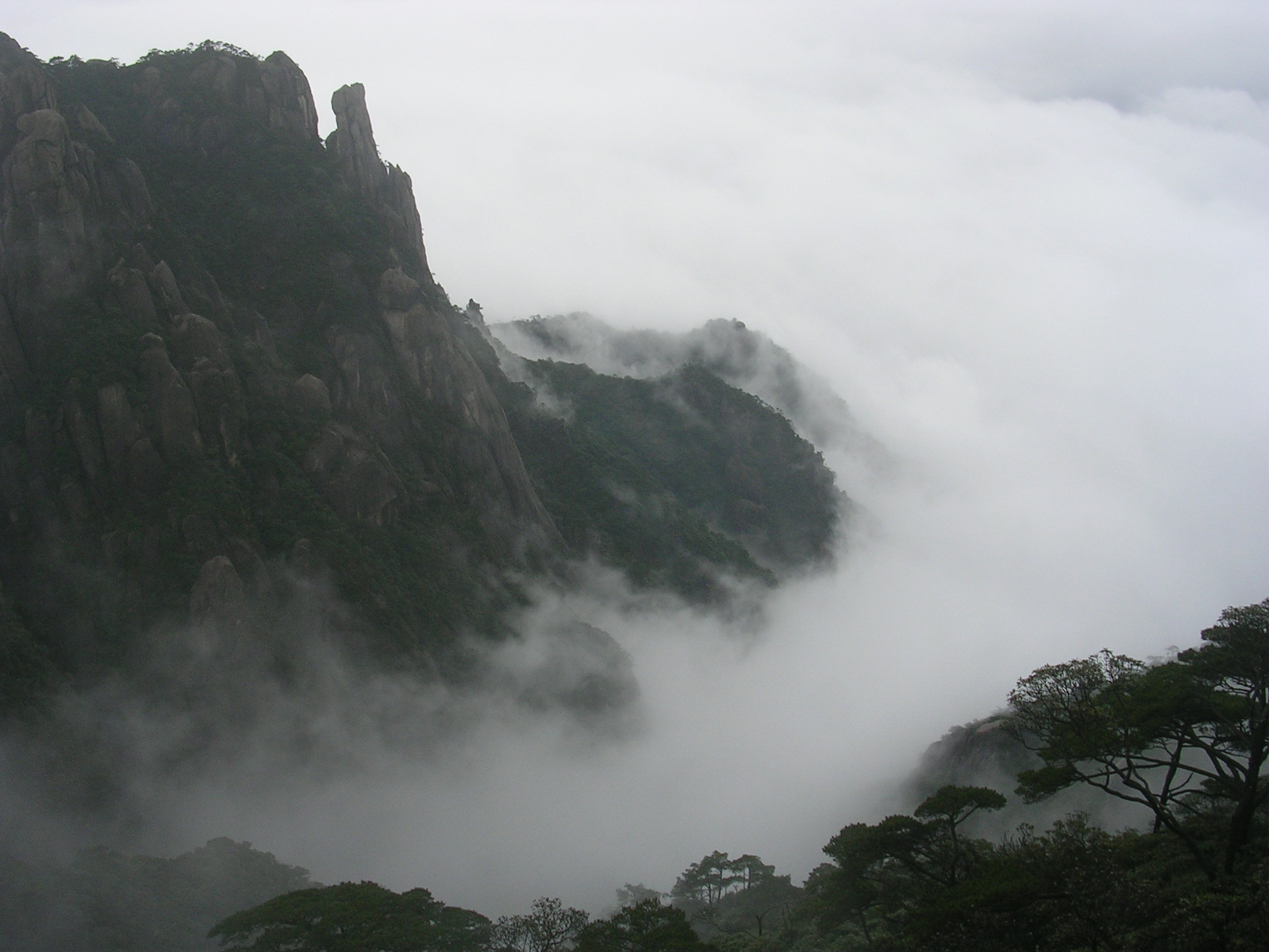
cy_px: 476
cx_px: 634
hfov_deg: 49.0
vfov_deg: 37.7
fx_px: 1393
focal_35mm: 38
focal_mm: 5.8
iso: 50
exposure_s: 1/300
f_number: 5.6
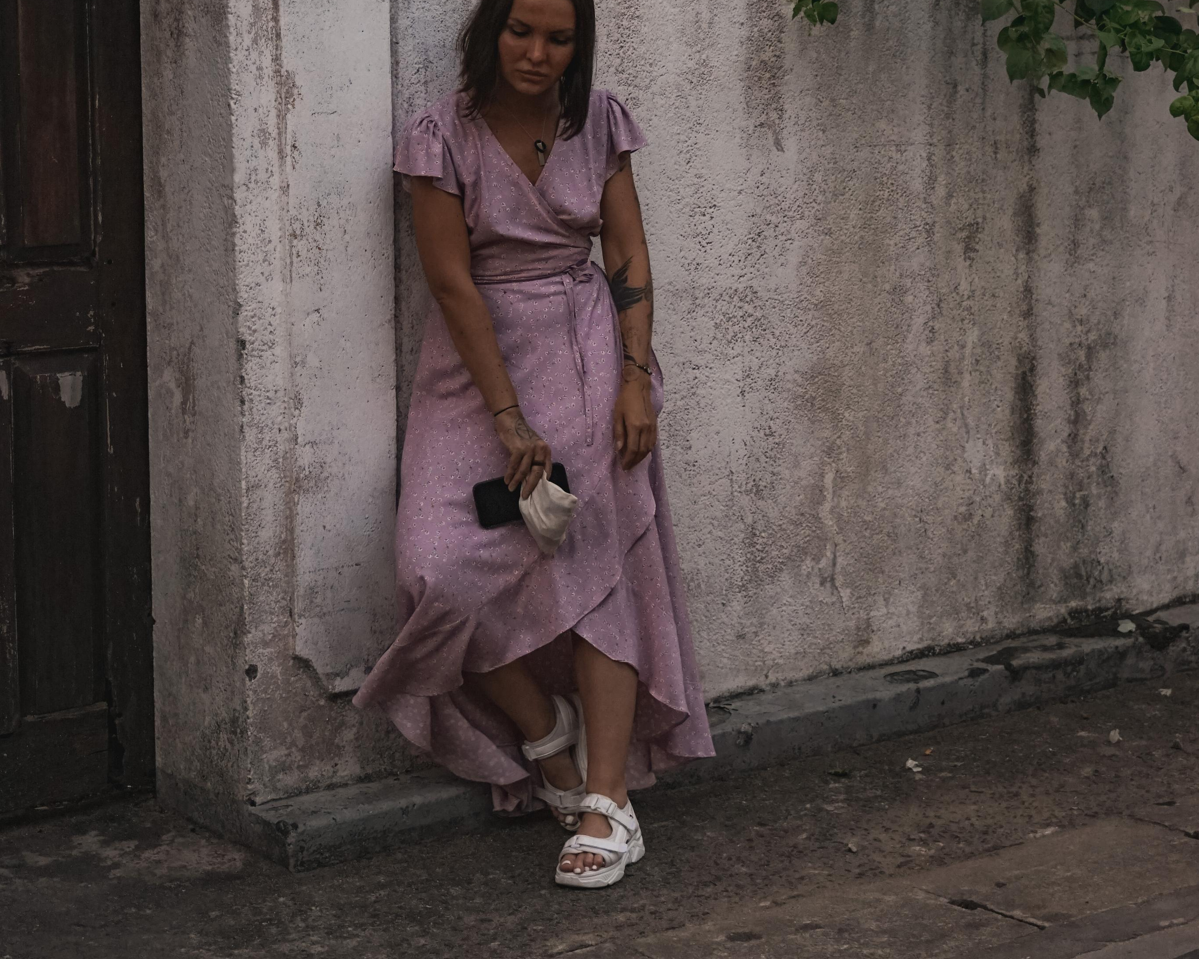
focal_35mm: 72
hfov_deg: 26.4
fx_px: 2555
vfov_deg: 21.2
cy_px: 297
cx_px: 600
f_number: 4
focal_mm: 51
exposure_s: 1/320
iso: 1250
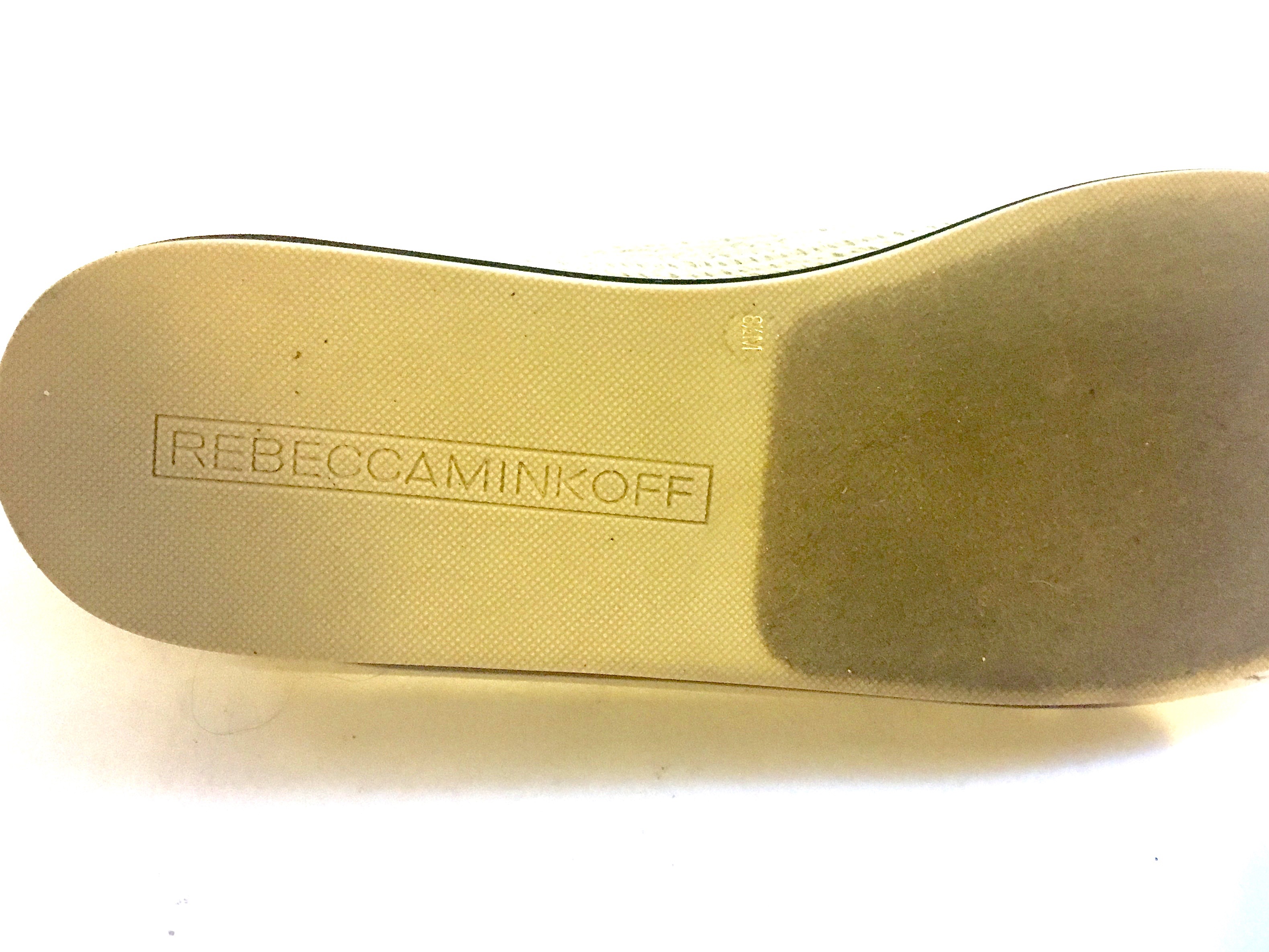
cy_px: 490
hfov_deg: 49.8
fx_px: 1356
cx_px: 771
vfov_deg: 38.7
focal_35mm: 37
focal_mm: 4.15
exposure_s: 1/17
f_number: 2.2
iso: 200
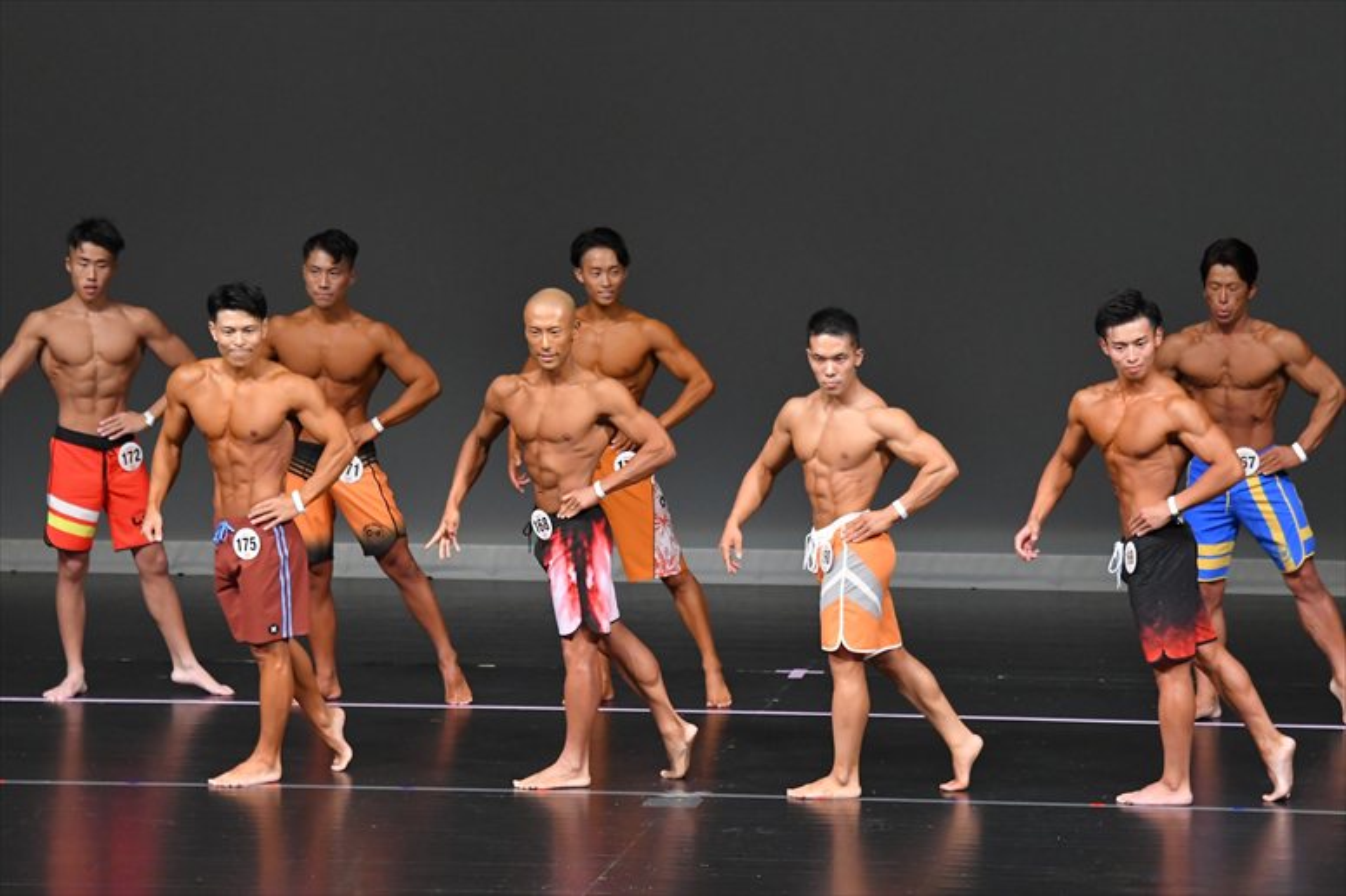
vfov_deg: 5.7
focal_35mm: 240
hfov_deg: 8.6
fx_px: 8969
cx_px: 673
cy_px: 448
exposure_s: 1/400
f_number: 5.6
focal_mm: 160
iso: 4000
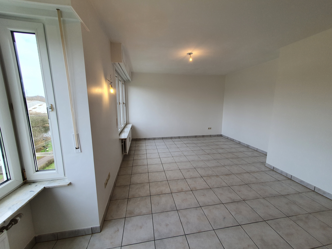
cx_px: 166
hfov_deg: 106.2
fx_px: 125
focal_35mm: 13
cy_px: 124
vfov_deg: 89.9
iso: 50
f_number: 2.2
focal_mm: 1.8
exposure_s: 1/100
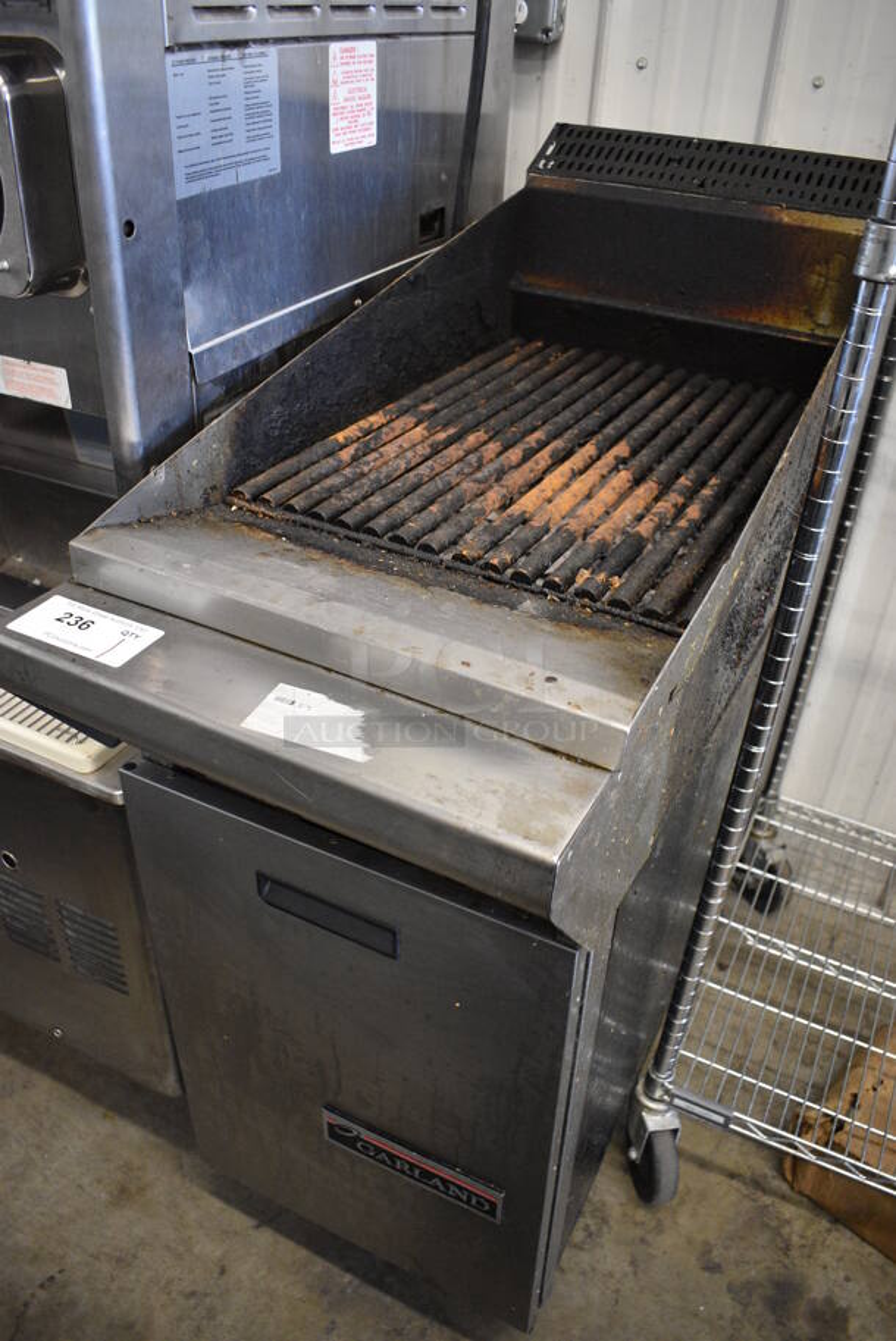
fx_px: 1006
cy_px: 670
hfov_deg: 48.0
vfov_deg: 67.3
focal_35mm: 27
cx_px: 448
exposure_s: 1/125
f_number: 3.5
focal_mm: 18
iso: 2000
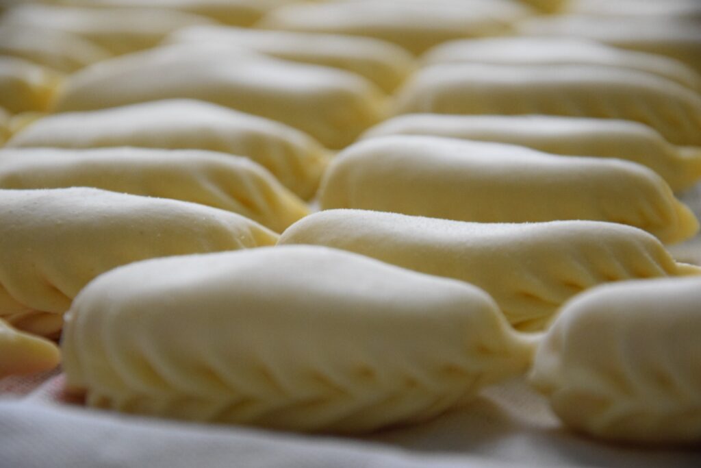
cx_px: 350
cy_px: 234
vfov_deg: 8.7
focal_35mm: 158
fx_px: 3067
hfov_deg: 13.0
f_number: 5.6
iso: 3200
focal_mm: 105
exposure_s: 1/100
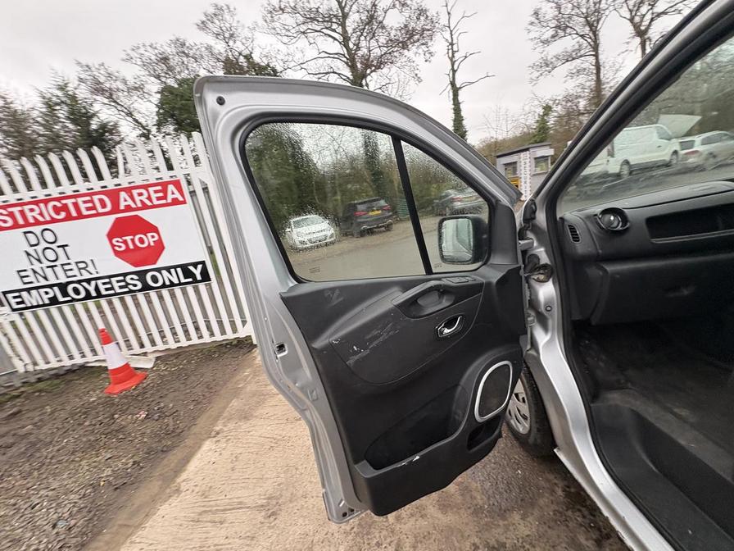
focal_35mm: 14
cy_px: 276
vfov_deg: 85.7
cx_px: 367
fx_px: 297
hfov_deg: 102.1
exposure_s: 1/91
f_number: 2.2
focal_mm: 2.22
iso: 250
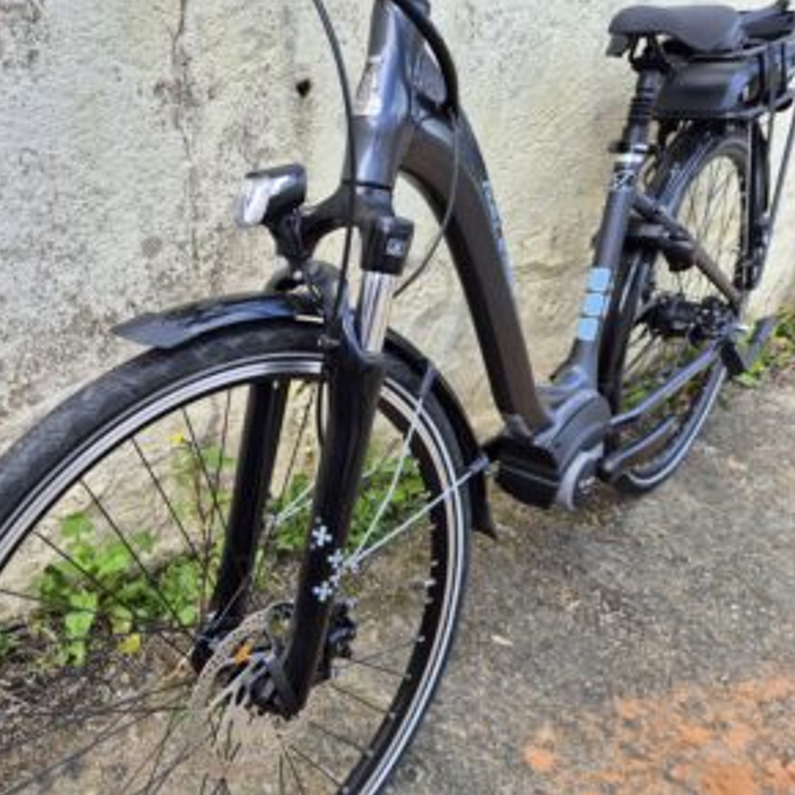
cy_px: 387
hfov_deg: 55.8
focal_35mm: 28
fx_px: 728
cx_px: 249
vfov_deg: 57.3
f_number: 1.8
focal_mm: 5.4
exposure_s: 1/239
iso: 25
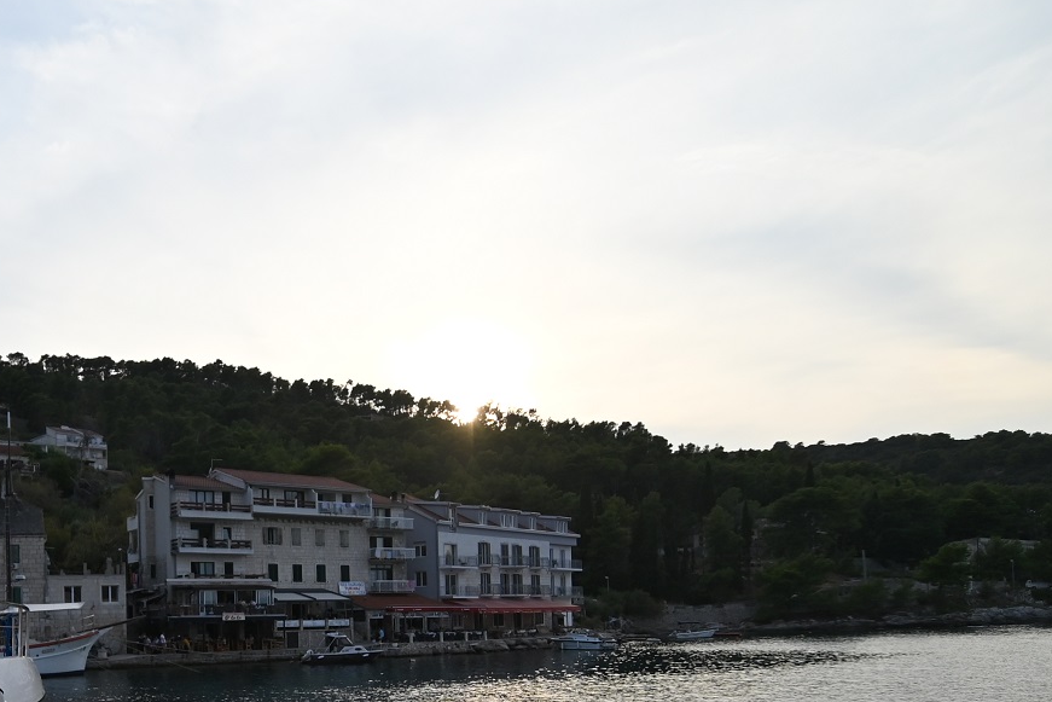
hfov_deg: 55.5
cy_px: 591
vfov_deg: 40.1
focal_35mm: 31
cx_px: 192
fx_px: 906
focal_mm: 12
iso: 250
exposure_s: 1/2000
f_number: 4
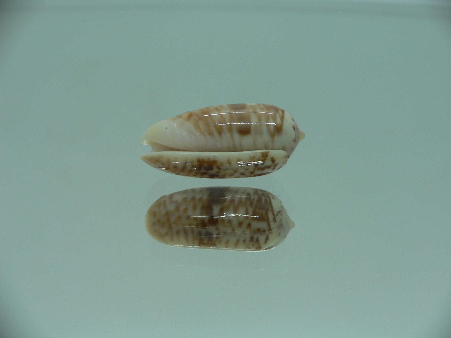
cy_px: 169
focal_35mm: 35
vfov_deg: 40.7
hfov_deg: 52.6
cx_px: 226
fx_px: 456
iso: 80
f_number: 2.8
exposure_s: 1/80
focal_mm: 4.6
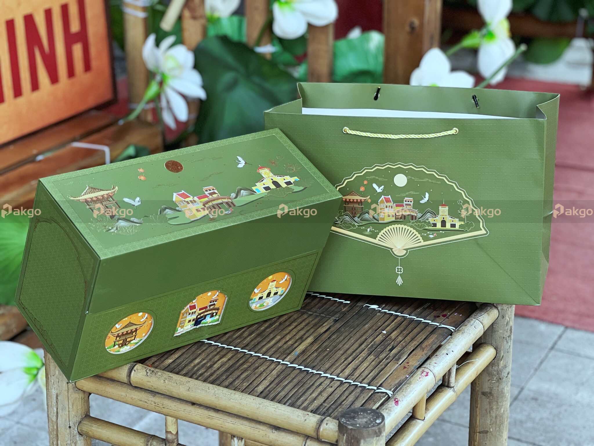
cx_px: 297
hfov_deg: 25.3
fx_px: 1321
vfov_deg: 19.1
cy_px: 223
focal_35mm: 77
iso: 200
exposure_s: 1/121
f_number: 2.8
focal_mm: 9
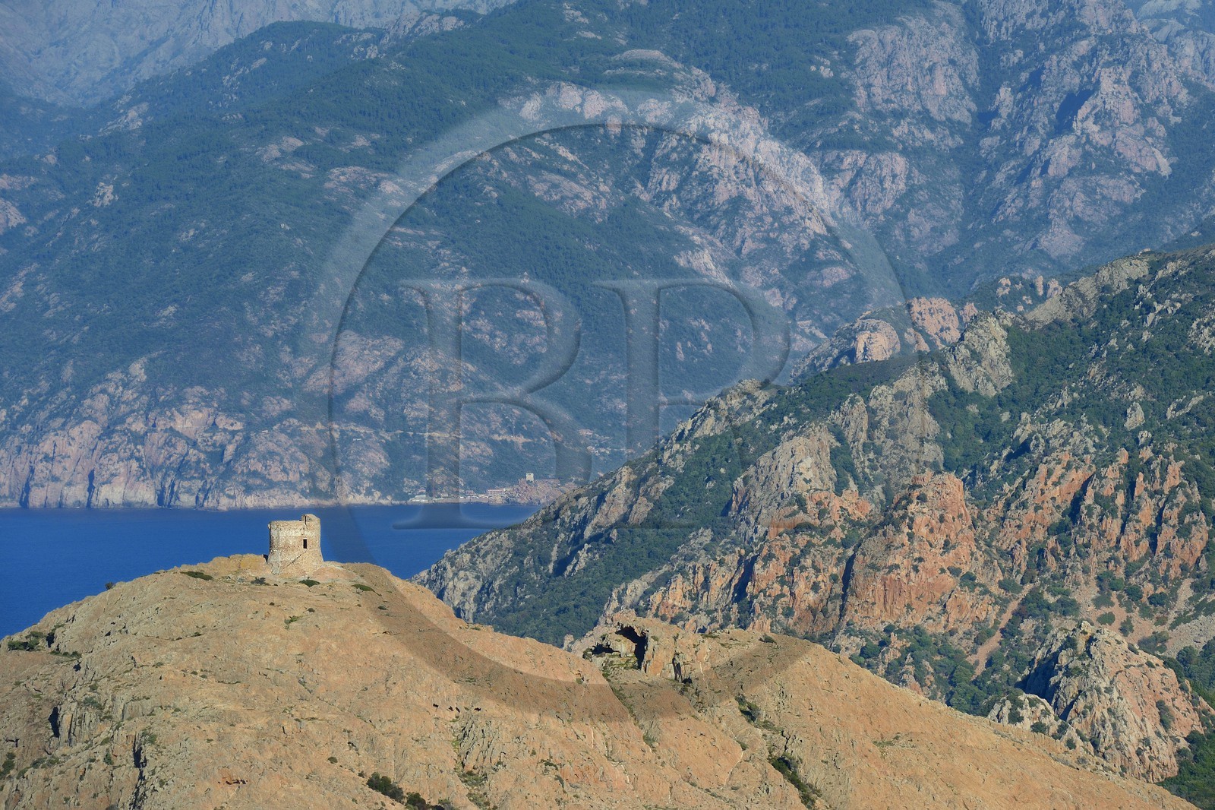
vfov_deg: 6.9
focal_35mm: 200
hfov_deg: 10.3
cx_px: 608
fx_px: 6748
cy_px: 405
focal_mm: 200
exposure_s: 1/1000
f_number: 11
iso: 400
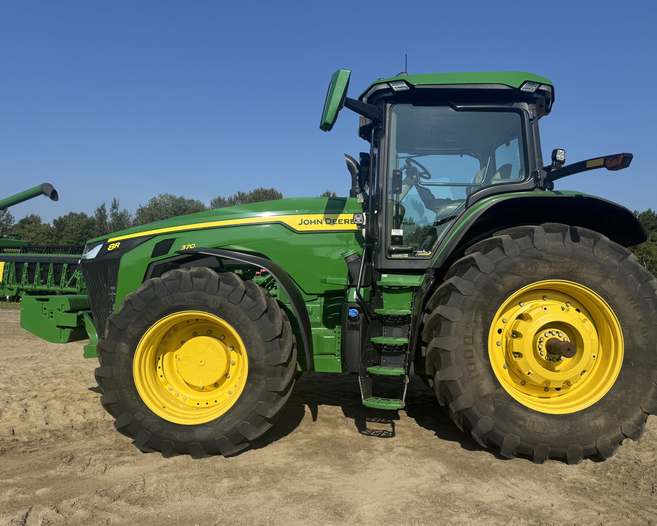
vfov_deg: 53.2
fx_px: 525
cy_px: 277
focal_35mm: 27
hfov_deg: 64.0
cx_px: 354
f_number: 1.78
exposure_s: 1/5348
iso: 80
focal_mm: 6.76
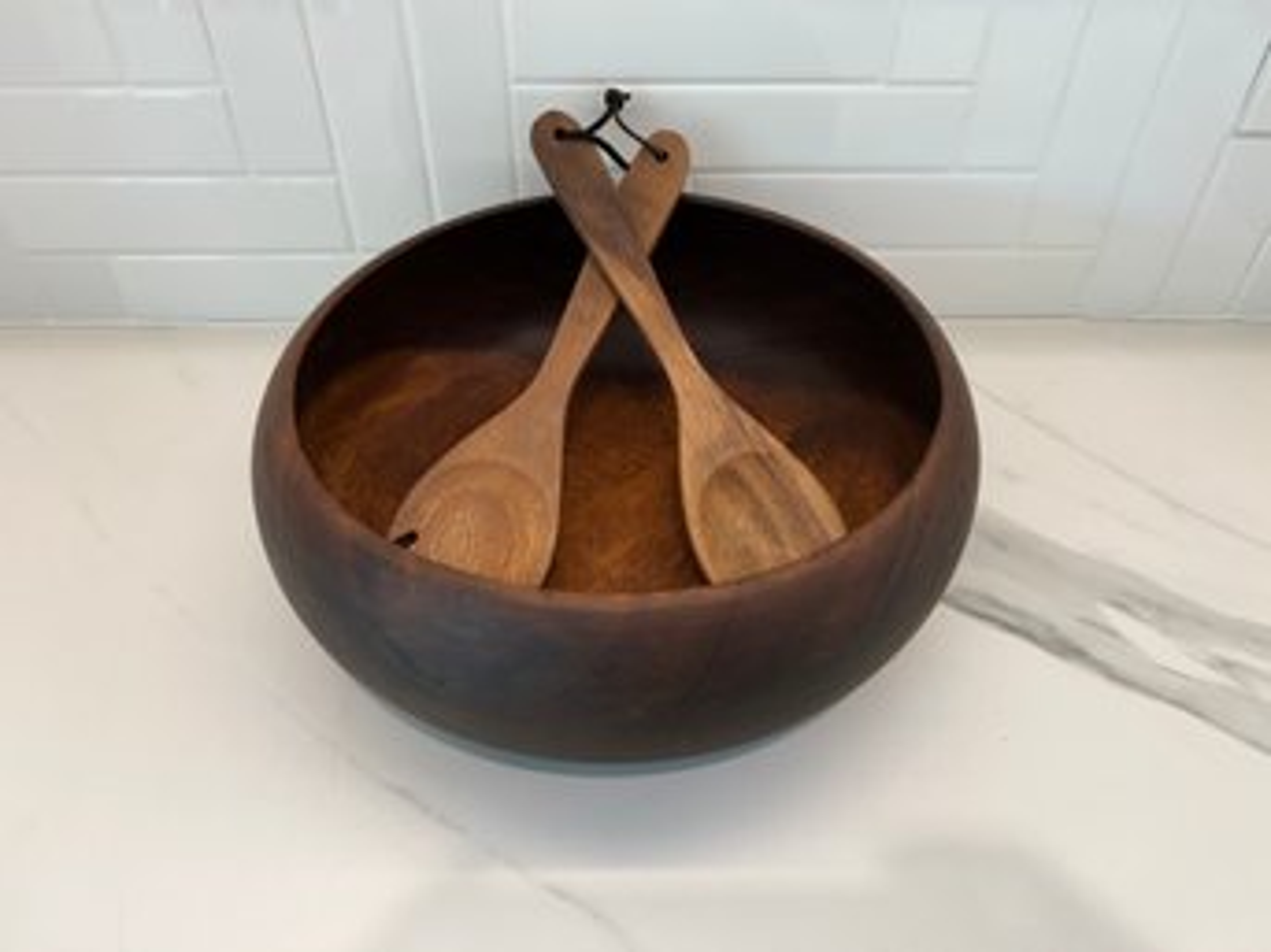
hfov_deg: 67.3
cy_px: 476
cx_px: 636
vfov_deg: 53.0
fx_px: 954
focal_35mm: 26
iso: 100
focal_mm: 5.7
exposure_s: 1/120
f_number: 1.5
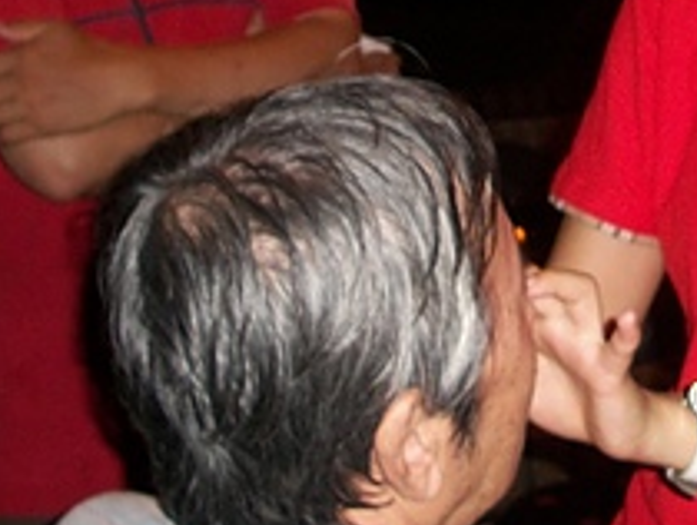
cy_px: -100
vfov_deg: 14.4
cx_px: 670
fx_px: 2016
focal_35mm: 100
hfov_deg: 19.2
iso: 160
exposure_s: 1/60
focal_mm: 6.3
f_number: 3.1
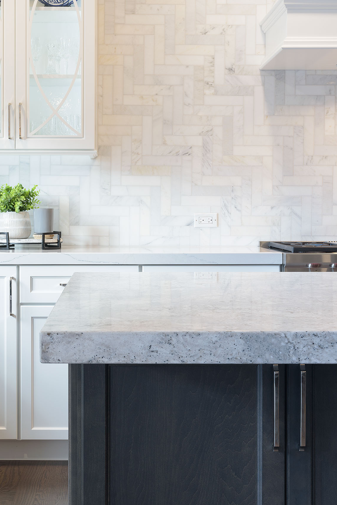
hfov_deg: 22.6
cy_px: 255
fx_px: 842
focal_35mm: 60
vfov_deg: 33.4
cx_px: 147
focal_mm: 50
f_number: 16
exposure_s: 1.3
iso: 100
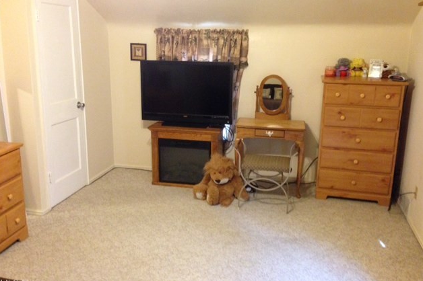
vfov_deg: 37.8
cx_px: 214
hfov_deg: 54.5
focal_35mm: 35
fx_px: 411
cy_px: 129
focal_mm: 4.12
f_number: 2.4
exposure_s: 1/20
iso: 400
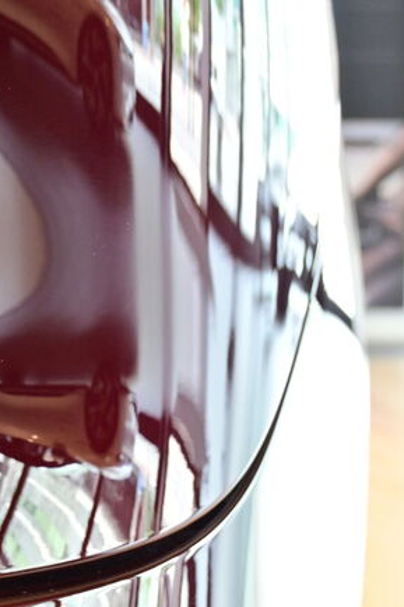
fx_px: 1397
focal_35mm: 83
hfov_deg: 15.8
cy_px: 352
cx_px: -80
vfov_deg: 24.5
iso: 1000
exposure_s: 1/50
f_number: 4.8
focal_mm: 29
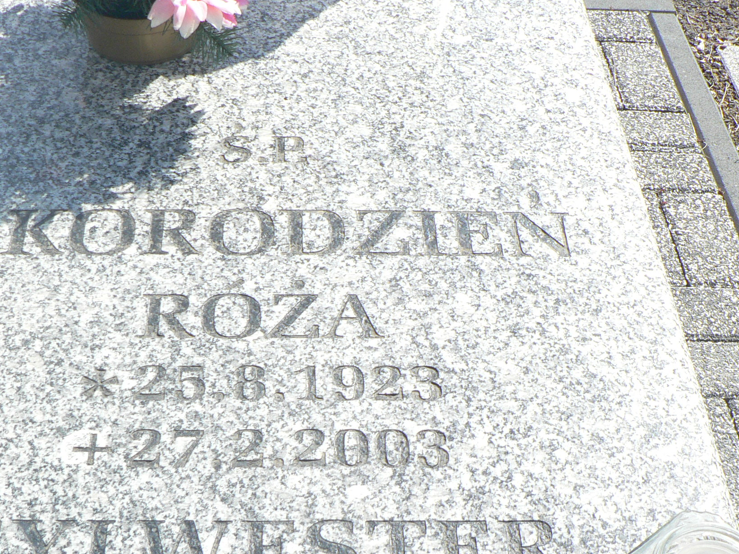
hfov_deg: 34.3
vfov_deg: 25.9
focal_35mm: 56
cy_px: 373
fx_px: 1195
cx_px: 317
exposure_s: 1/1000
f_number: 2.8
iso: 100
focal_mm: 6
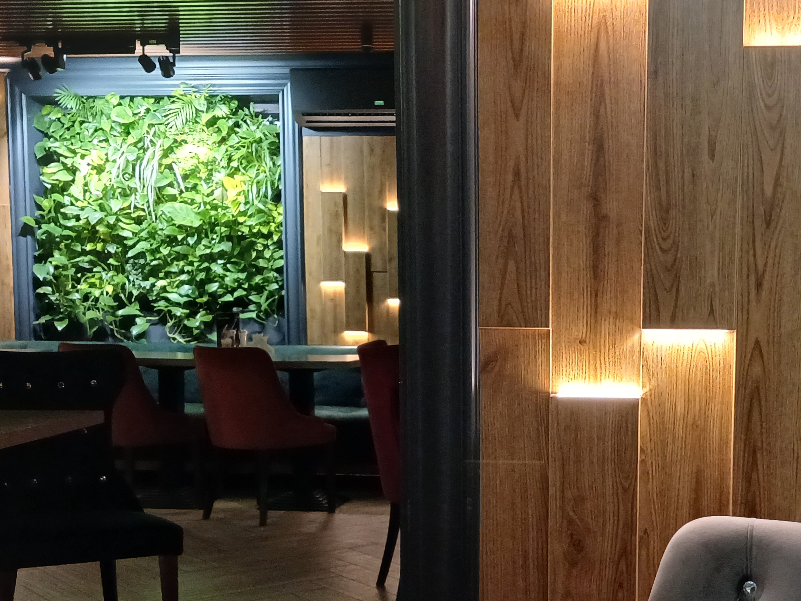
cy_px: 423
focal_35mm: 56
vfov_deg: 25.9
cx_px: 546
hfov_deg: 34.0
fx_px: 1296
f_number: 1.8
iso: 320
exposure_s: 1/25
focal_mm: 4
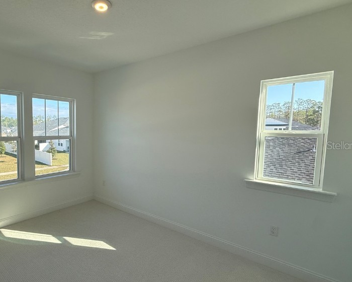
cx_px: 117
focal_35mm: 20
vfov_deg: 68.1
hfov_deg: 77.7
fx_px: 208
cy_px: 145
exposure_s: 1/340
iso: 64
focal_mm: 2.22
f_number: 2.2
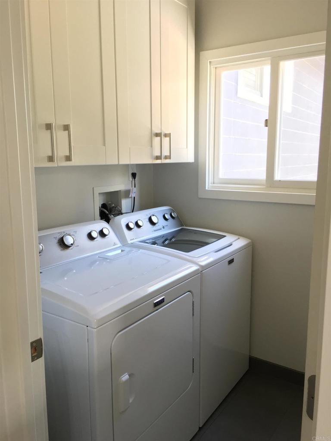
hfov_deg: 48.2
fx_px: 370
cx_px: 166
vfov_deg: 61.7
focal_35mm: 29
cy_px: 220
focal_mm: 4.15
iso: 64
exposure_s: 1/30
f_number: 2.2
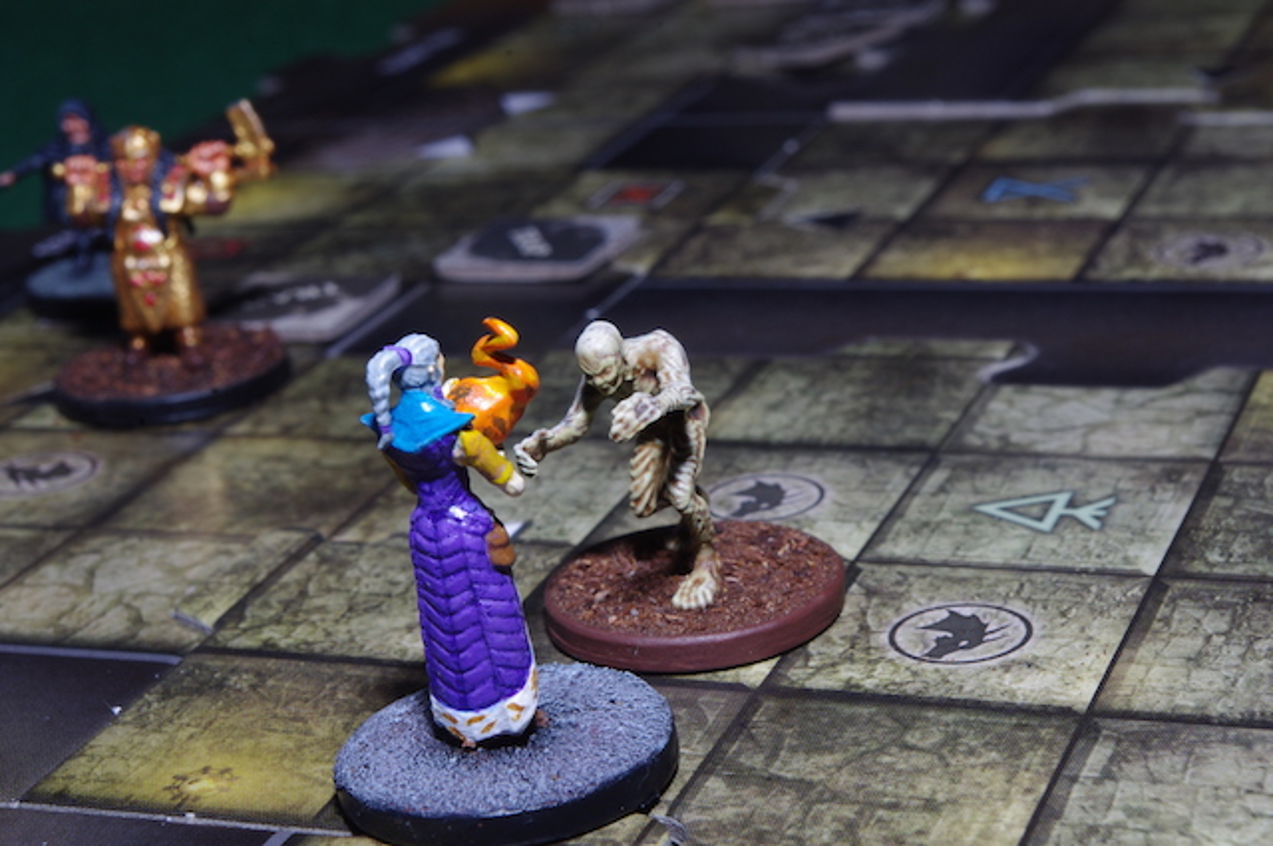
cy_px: 423
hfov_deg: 24.8
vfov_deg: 16.6
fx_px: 2896
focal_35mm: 82
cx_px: 636
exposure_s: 1/40
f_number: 18
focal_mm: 55
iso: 200
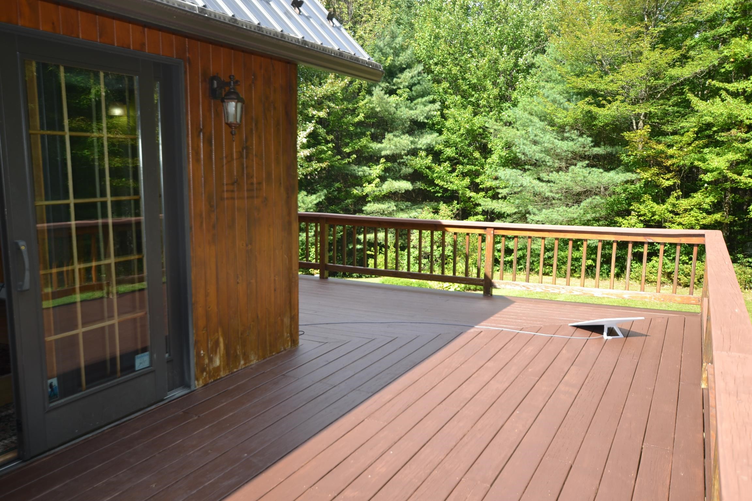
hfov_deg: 61.9
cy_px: 250
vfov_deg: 43.6
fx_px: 627
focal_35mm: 30
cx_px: 376
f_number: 4
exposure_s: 1/200
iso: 100
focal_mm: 20
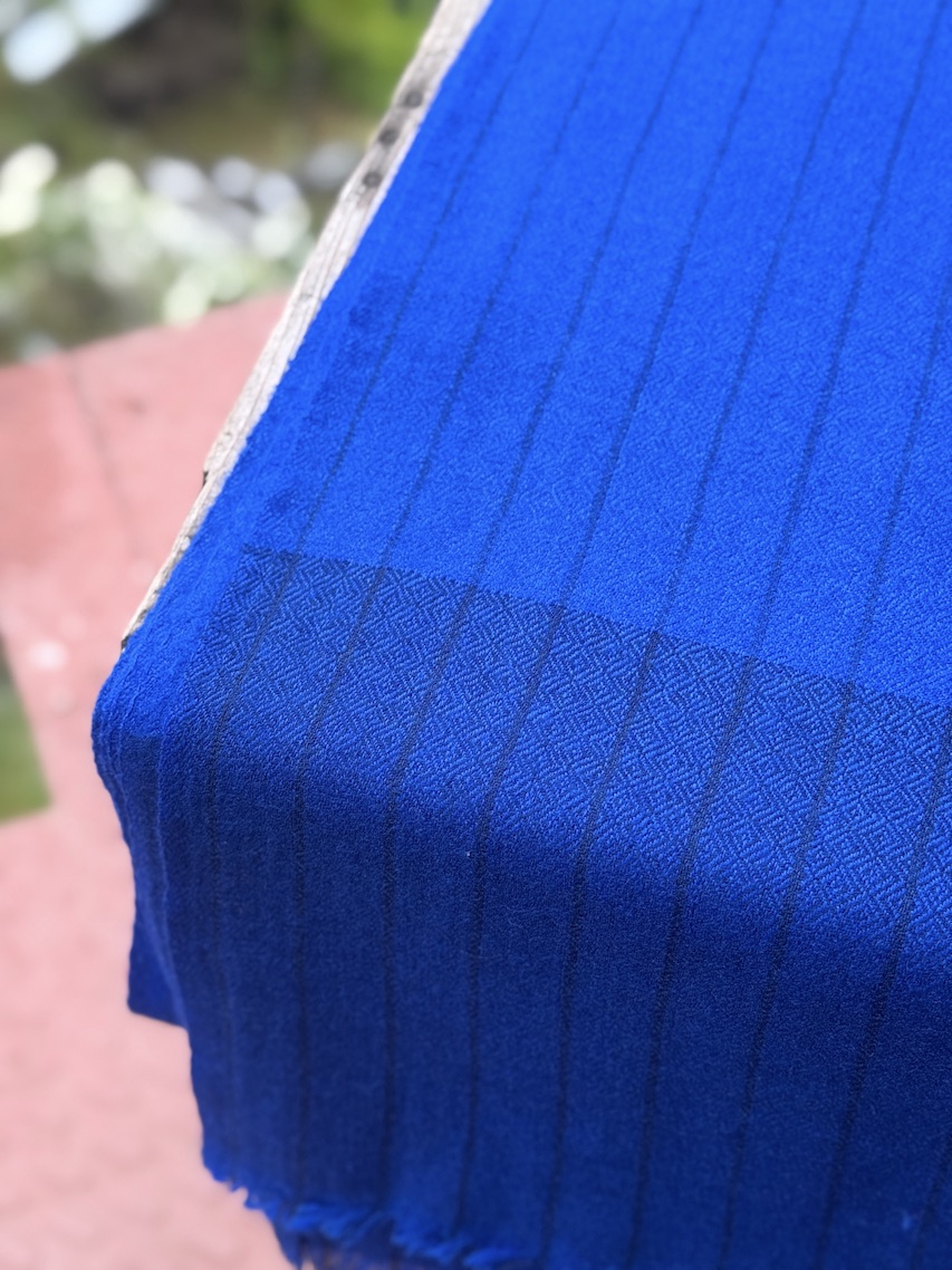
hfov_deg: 30.3
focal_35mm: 48
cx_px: 476
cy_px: 635
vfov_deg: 39.7
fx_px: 1761
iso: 64
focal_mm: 6.76
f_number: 1.78
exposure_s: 1/481
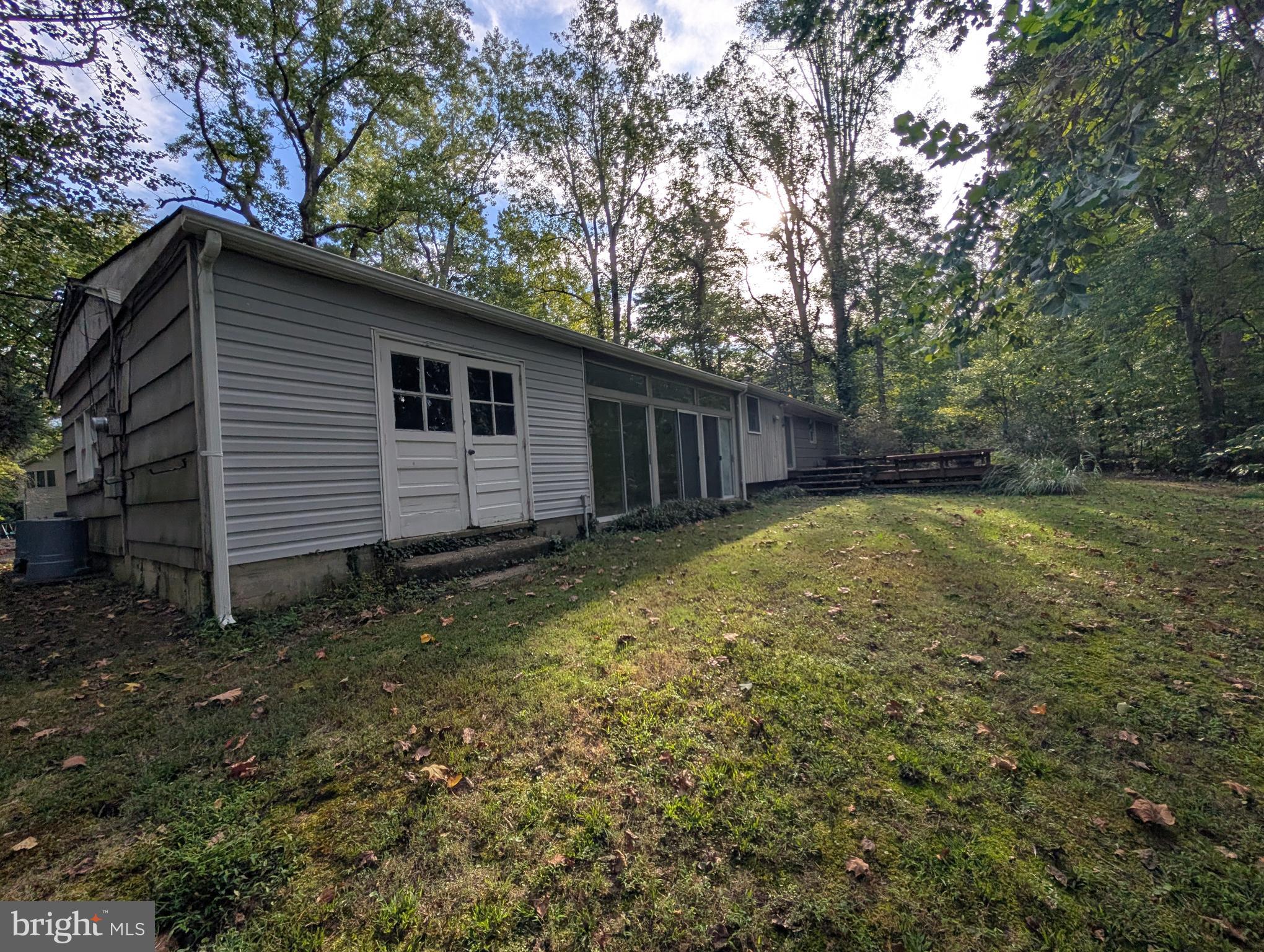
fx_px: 439
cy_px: 476
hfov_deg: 110.5
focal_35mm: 12
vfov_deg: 94.6
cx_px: 632
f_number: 1.7
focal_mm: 2.02
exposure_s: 1/1626
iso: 45
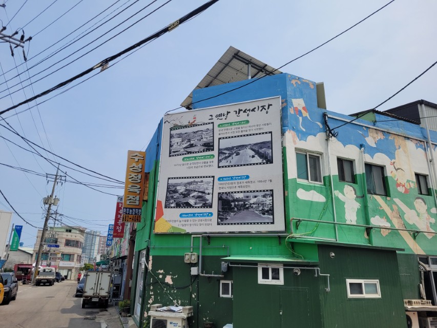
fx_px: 328
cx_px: 218
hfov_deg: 67.3
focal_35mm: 26
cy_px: 164
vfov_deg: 53.1
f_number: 1.8
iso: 40
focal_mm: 5.4
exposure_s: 1/3229
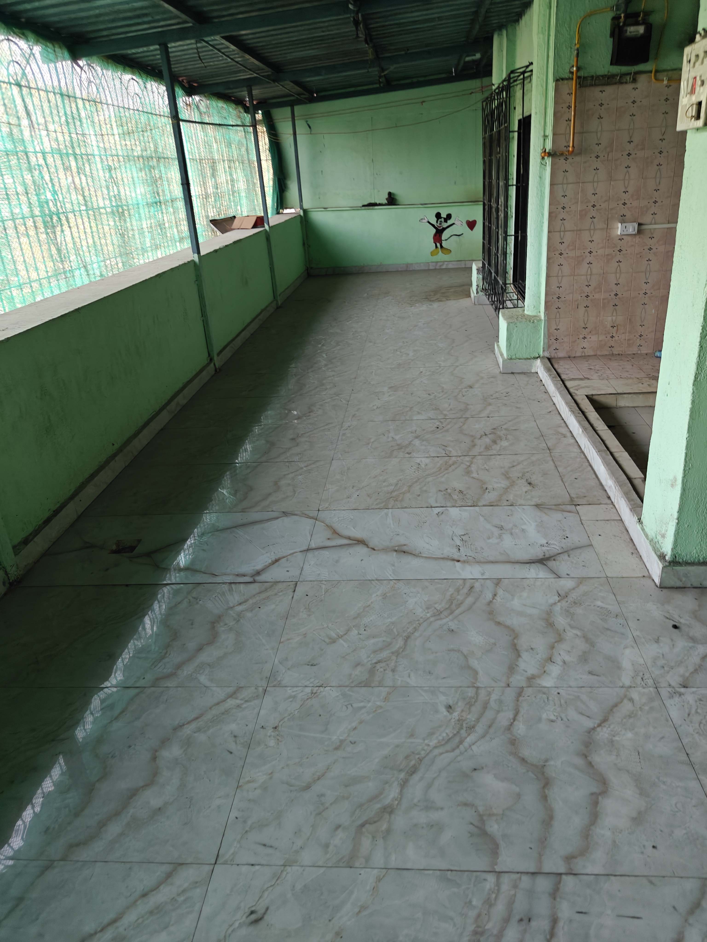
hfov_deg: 56.8
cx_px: 354
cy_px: 471
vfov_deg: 71.6
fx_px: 654
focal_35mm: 24
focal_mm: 5.59
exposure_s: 1/50
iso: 250
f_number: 1.8
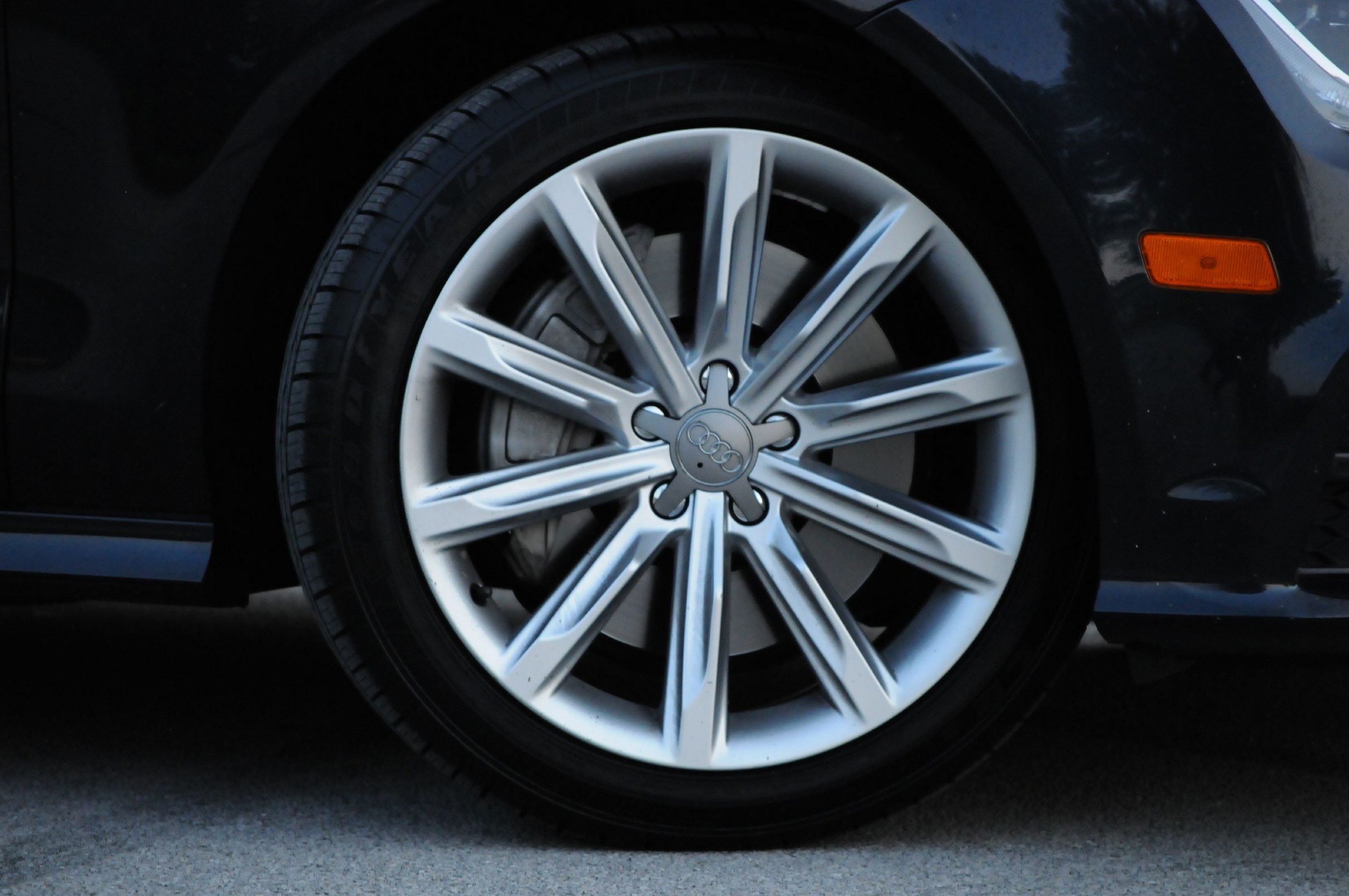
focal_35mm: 181
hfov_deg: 11.4
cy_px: 440
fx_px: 6775
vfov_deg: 7.6
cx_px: 695
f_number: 5.6
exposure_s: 1/100
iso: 2000
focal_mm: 116
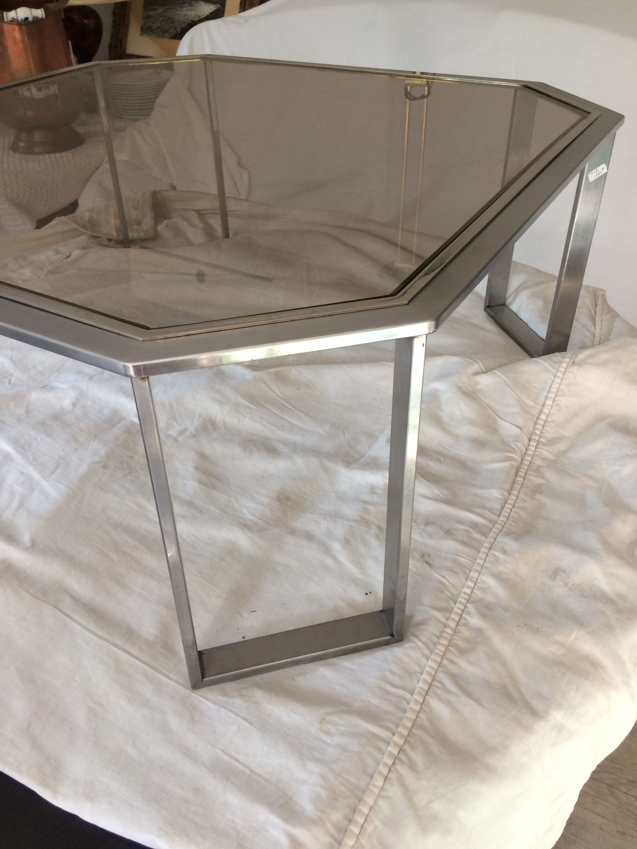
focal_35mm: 29
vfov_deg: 61.7
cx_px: 318
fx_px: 712
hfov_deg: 48.2
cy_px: 424
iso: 100
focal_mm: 4.15
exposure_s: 1/33
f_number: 2.2
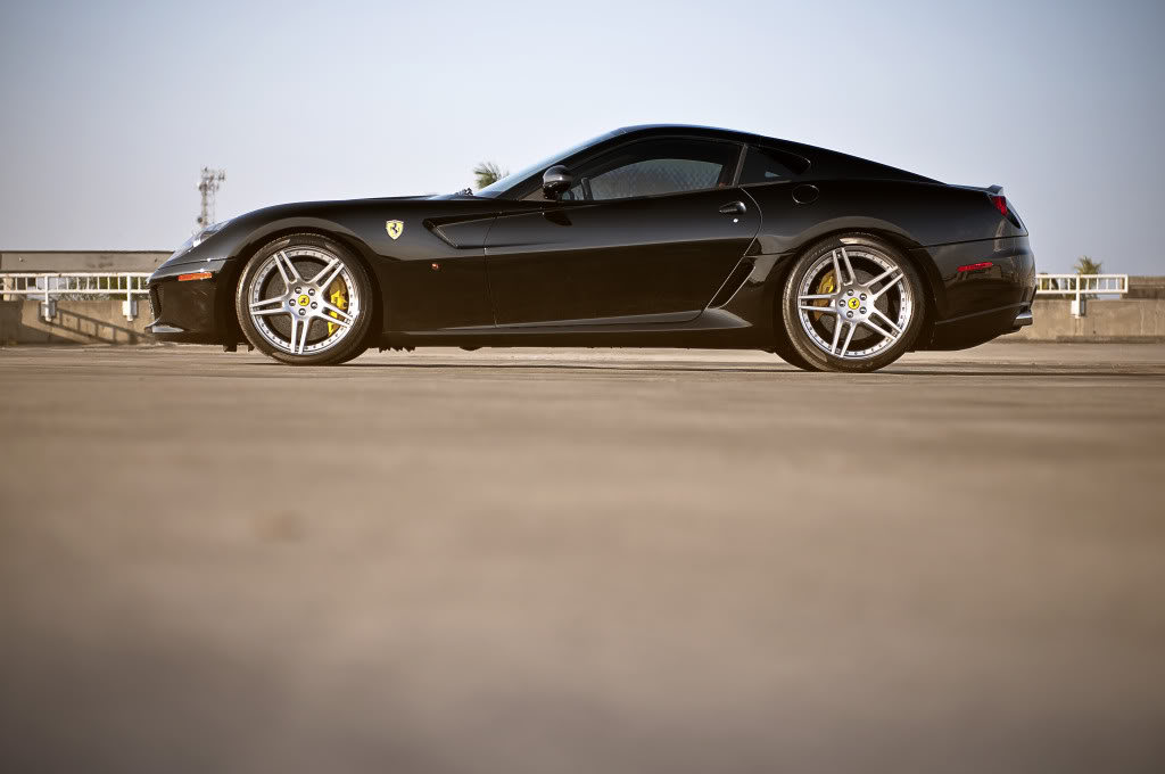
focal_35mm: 105
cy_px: 387
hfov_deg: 19.5
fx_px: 3394
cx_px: 582
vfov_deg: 13.0
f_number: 2.8
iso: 100
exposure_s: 1/400
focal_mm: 70
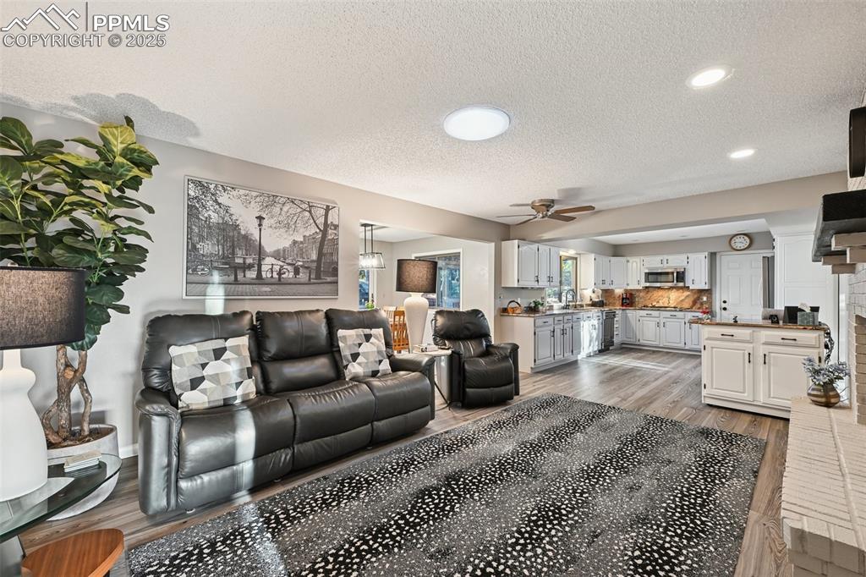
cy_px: 288
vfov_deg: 77.3
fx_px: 361
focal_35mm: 15
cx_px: 433
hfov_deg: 100.4
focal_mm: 15
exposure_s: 1/2
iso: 800
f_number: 11
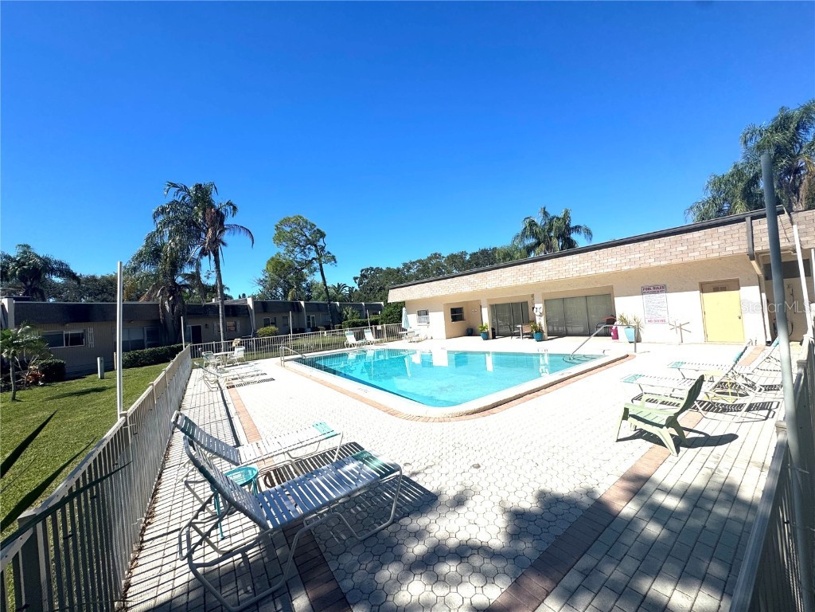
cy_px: 306
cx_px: 408
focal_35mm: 14
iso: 50
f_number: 2.2
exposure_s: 1/4132
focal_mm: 2.22
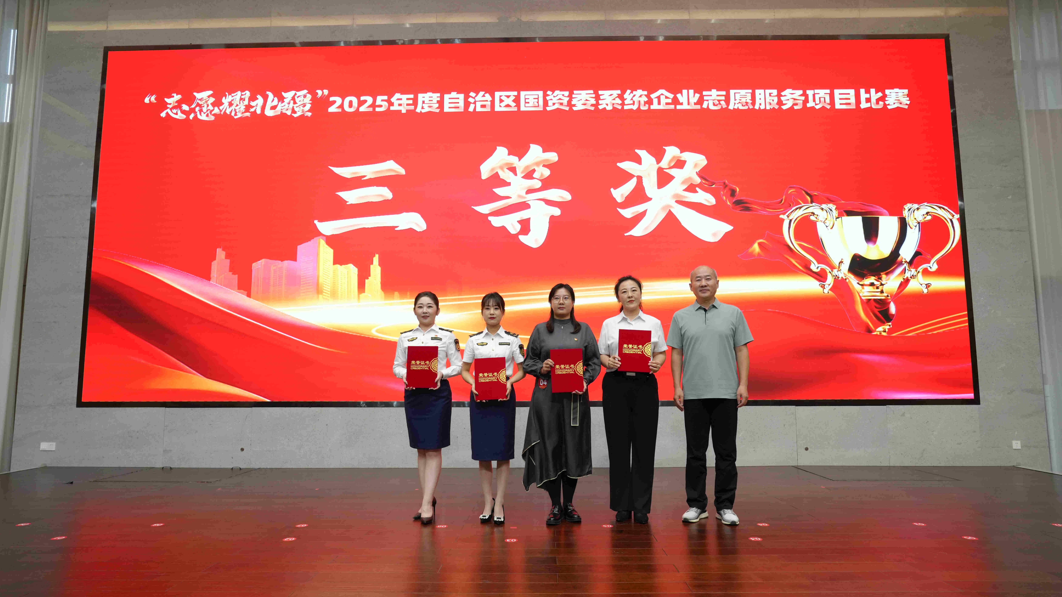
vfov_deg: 53.5
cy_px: 326
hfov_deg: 83.8
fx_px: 591
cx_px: 532
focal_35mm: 21
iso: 1600
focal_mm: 20
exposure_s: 1/125
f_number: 7.1
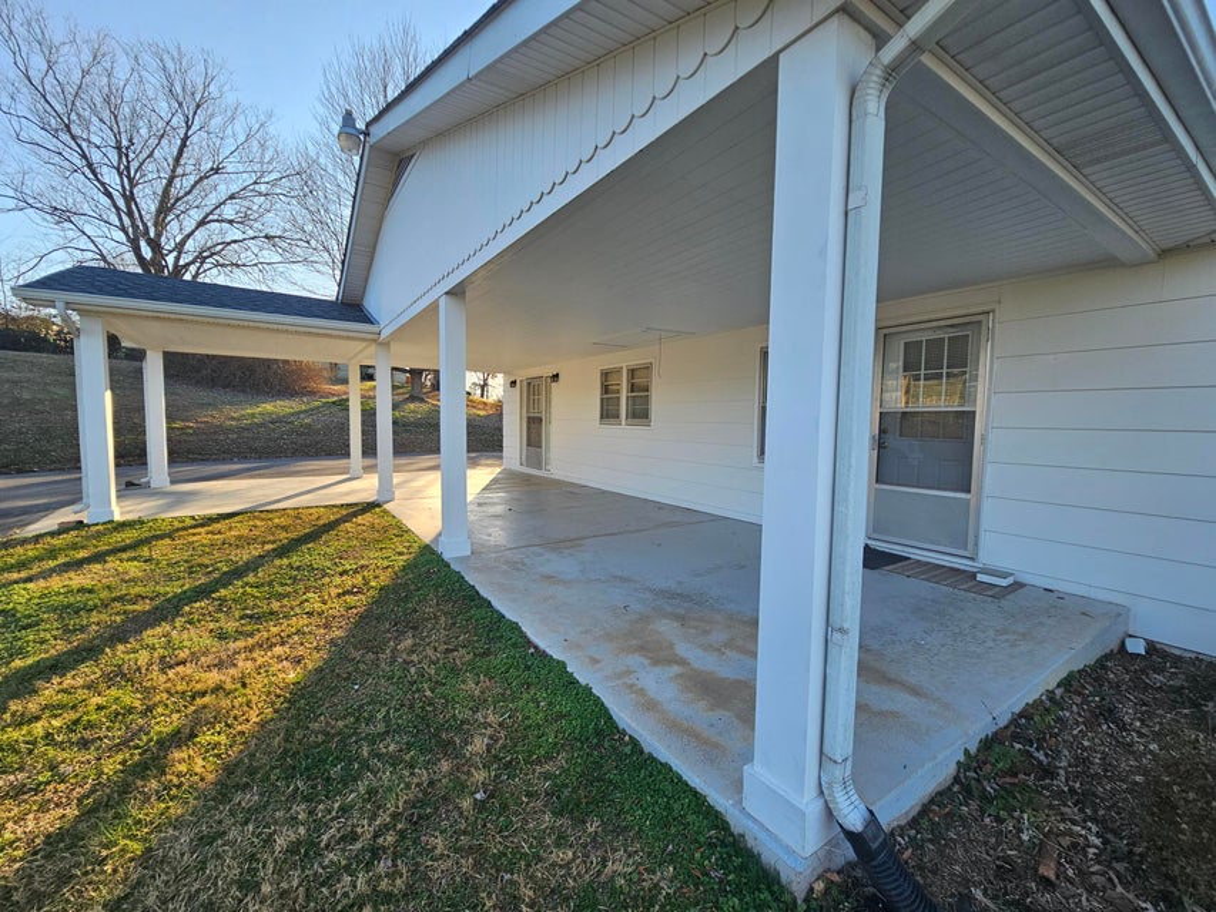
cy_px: 456
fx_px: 457
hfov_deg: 106.2
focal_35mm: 13
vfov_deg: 89.9
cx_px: 608
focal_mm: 2.2
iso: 50
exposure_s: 1/376
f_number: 2.2
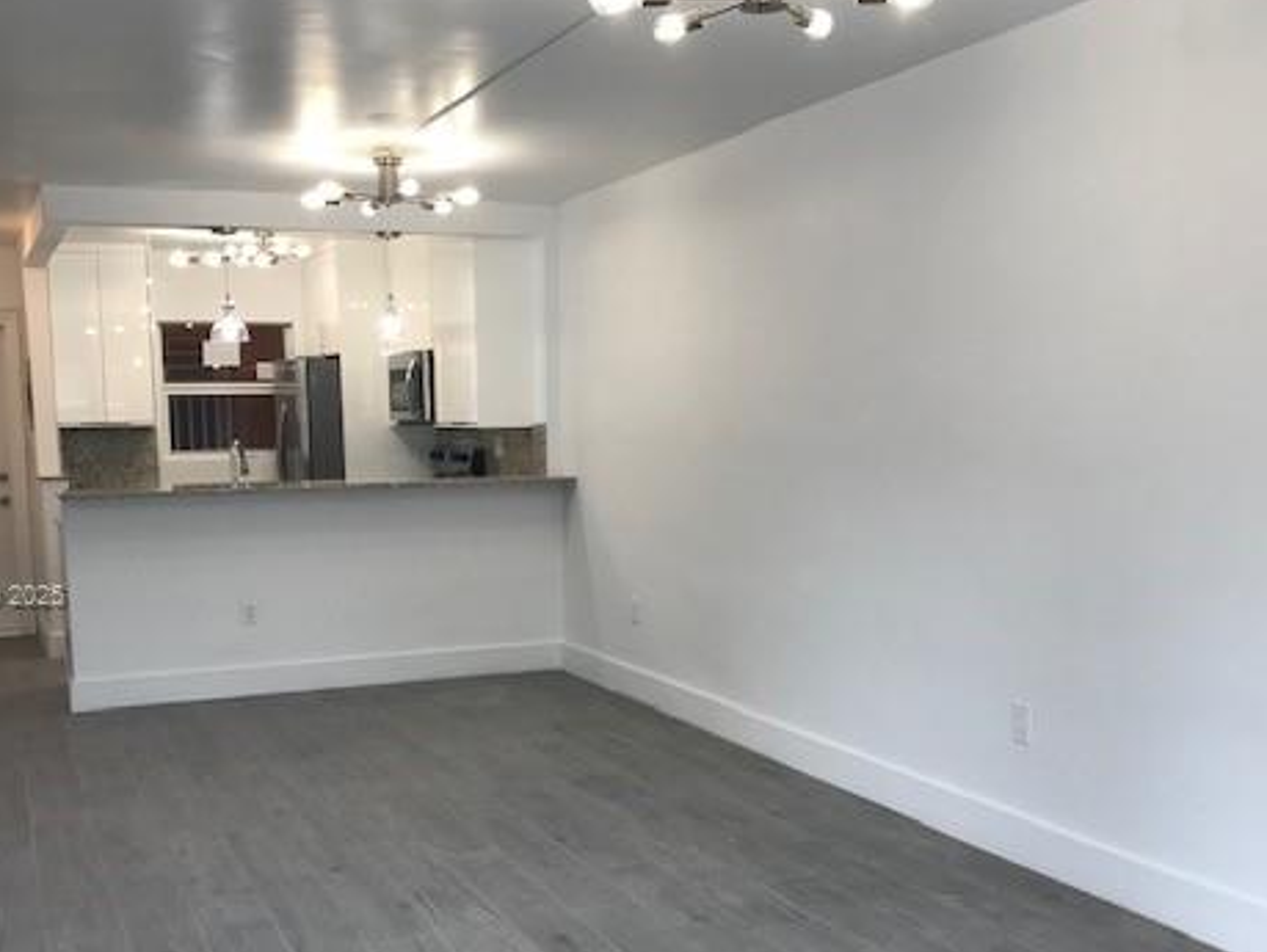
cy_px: 599
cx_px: 566
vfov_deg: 36.6
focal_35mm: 39
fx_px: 1429
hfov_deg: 47.8
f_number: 1.8
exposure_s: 1/60
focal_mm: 3.99
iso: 25
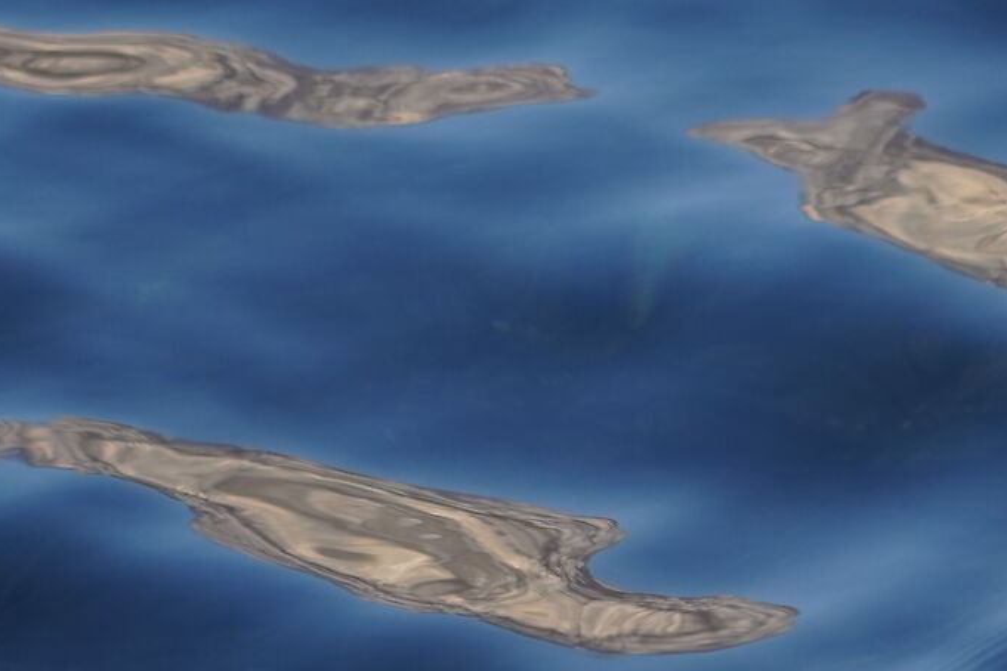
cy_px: 507
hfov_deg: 2.4
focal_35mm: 846
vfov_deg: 1.6
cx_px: 1223
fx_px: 23663
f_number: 6.3
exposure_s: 1/250
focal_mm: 240
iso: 200
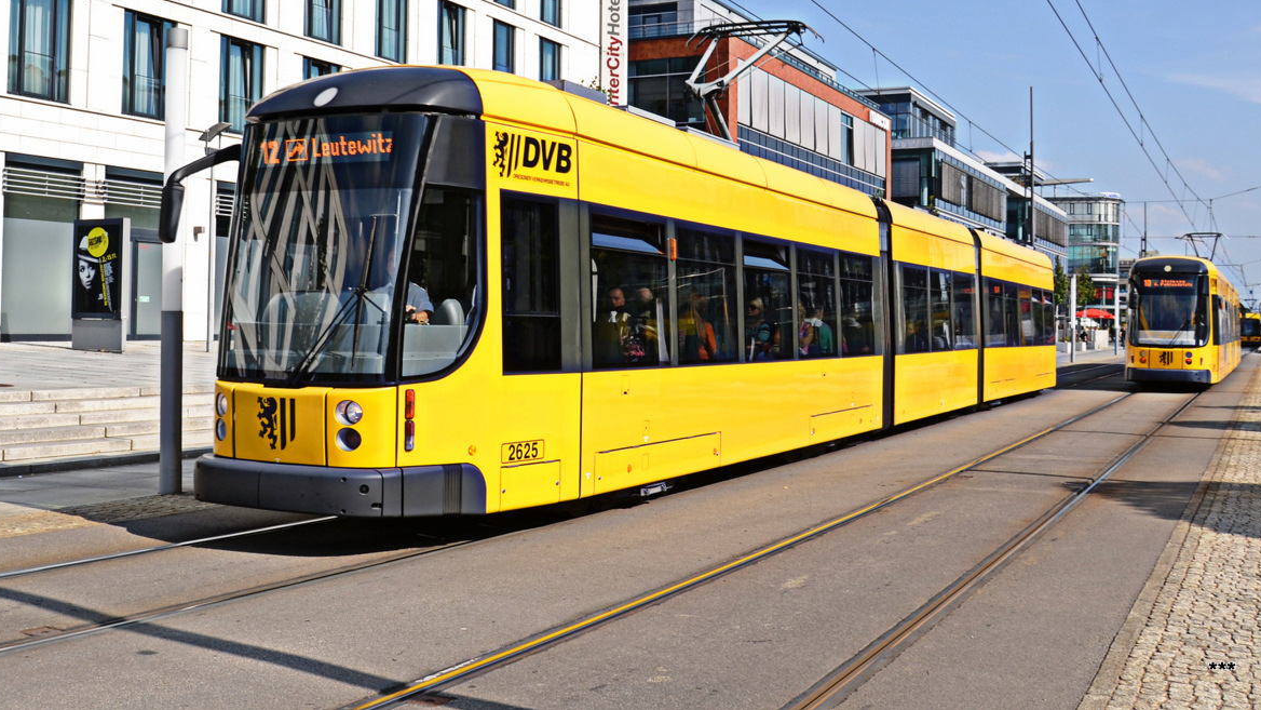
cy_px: 282
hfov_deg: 66.1
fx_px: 970
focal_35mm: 29
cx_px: 619
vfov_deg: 40.0
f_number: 8
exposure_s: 1/250
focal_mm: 18
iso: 100
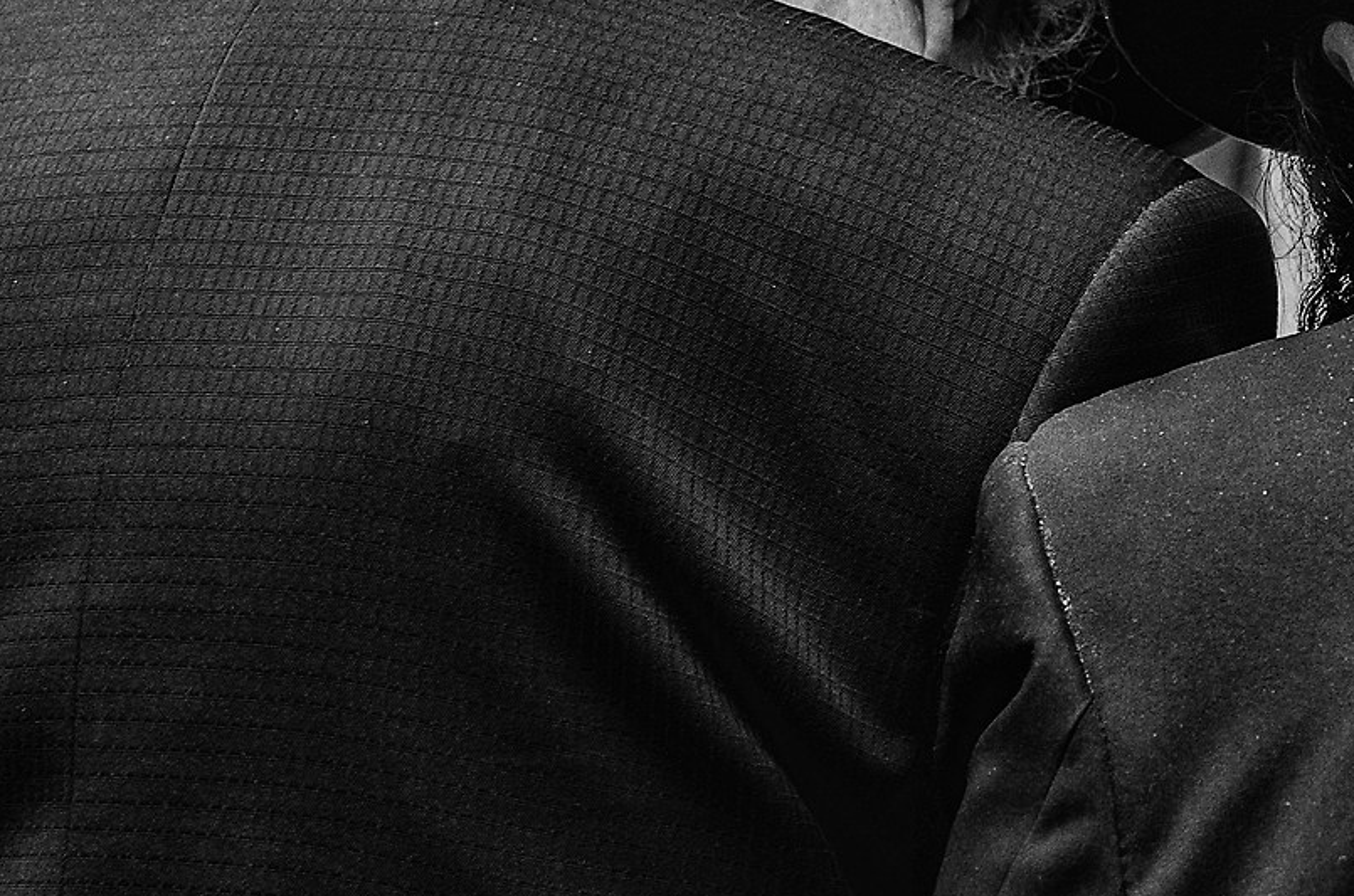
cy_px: 467
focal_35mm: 156
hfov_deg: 12.5
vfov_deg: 8.7
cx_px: 1986
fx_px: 5873
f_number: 5.6
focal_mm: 35
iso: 400
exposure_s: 1/125
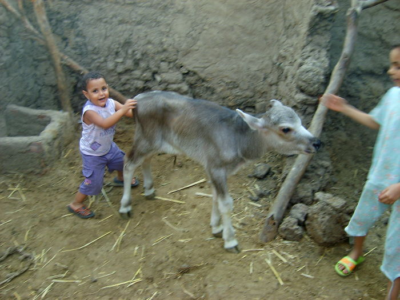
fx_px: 404
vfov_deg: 40.7
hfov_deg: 52.6
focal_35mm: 35
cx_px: 200
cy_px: 150
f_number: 2.8
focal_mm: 5.8
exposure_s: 1/30
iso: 59
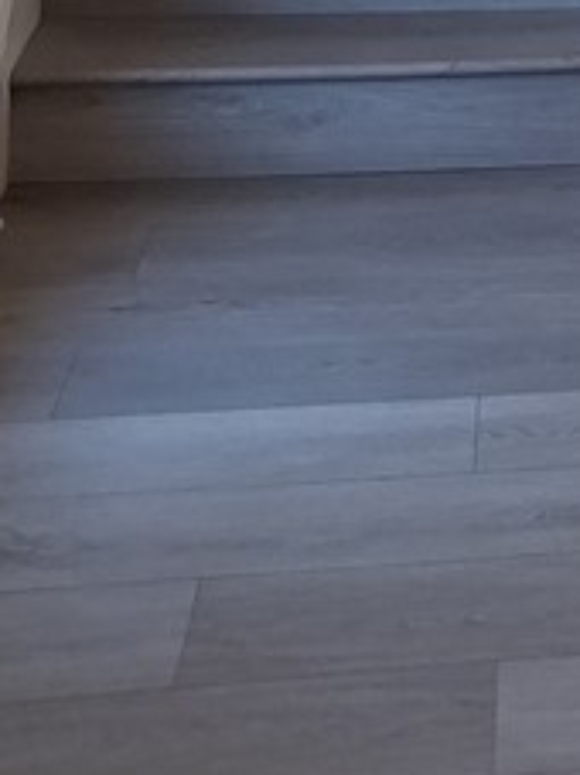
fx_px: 2527
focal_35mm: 113
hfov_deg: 11.4
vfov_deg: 14.0
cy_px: -874
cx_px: 1283
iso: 125
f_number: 1.8
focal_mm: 4.69
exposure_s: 1/120
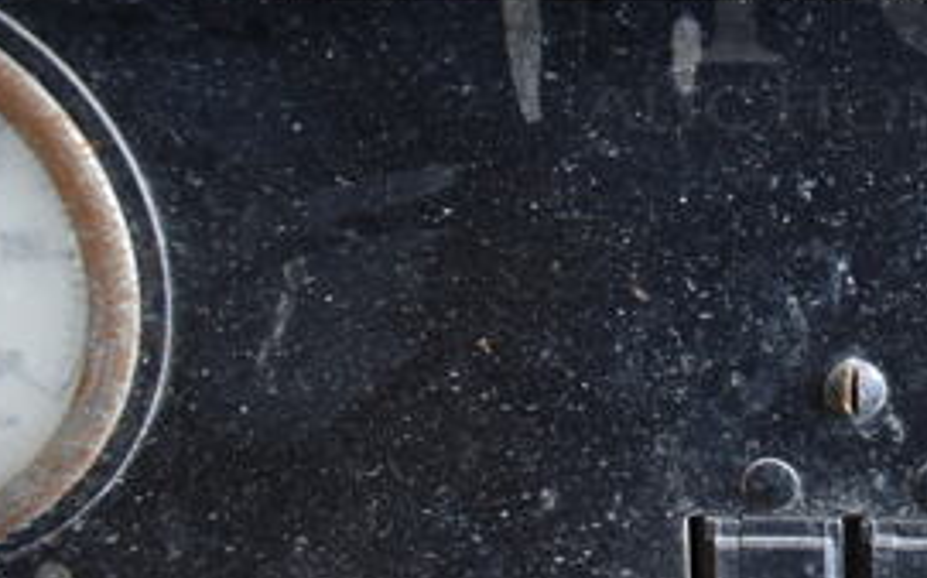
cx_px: 941
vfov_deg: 20.1
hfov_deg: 30.5
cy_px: -38
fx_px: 1565
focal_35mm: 62
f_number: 3.5
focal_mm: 18
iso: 720
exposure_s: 1/30
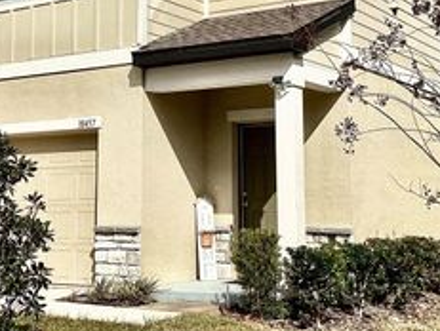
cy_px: 77
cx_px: 160
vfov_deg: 21.8
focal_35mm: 67
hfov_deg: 28.8
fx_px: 853
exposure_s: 1/3546
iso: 25
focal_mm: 3.3
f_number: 2.4
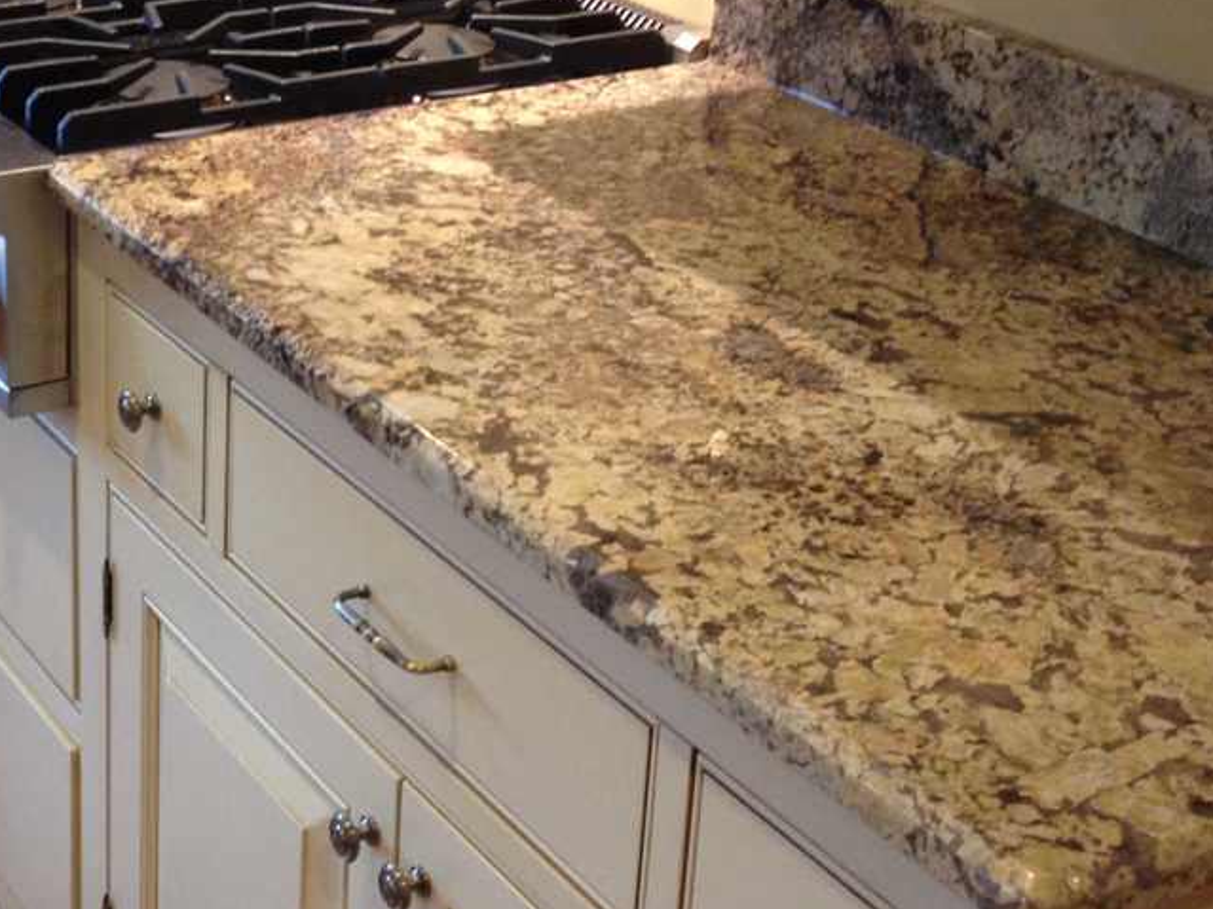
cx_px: 210
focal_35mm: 73
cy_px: 237
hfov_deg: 26.1
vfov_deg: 20.0
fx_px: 2558
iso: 125
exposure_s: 1/20
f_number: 2.4
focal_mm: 4.28
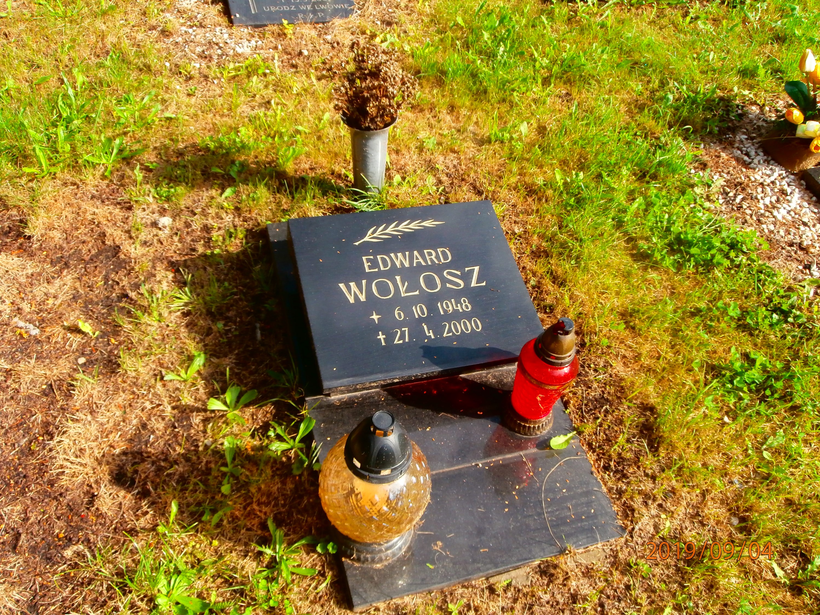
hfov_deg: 60.0
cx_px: 410
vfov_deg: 46.8
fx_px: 711
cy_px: 308
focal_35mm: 30
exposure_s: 1/500
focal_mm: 5.36
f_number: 3.5
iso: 100
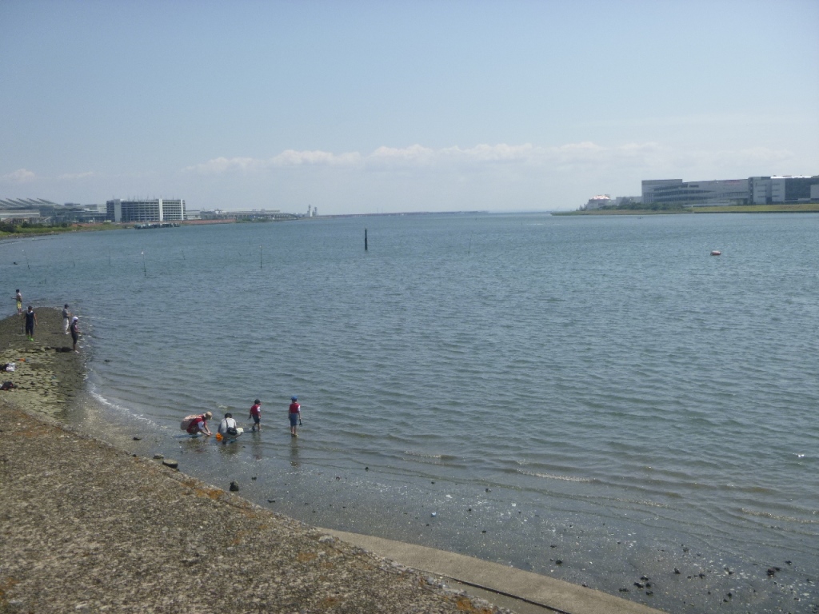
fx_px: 970
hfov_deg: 45.8
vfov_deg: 35.1
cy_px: 307
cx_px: 410
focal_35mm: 41
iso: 100
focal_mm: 7.3
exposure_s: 1/500
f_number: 4.6
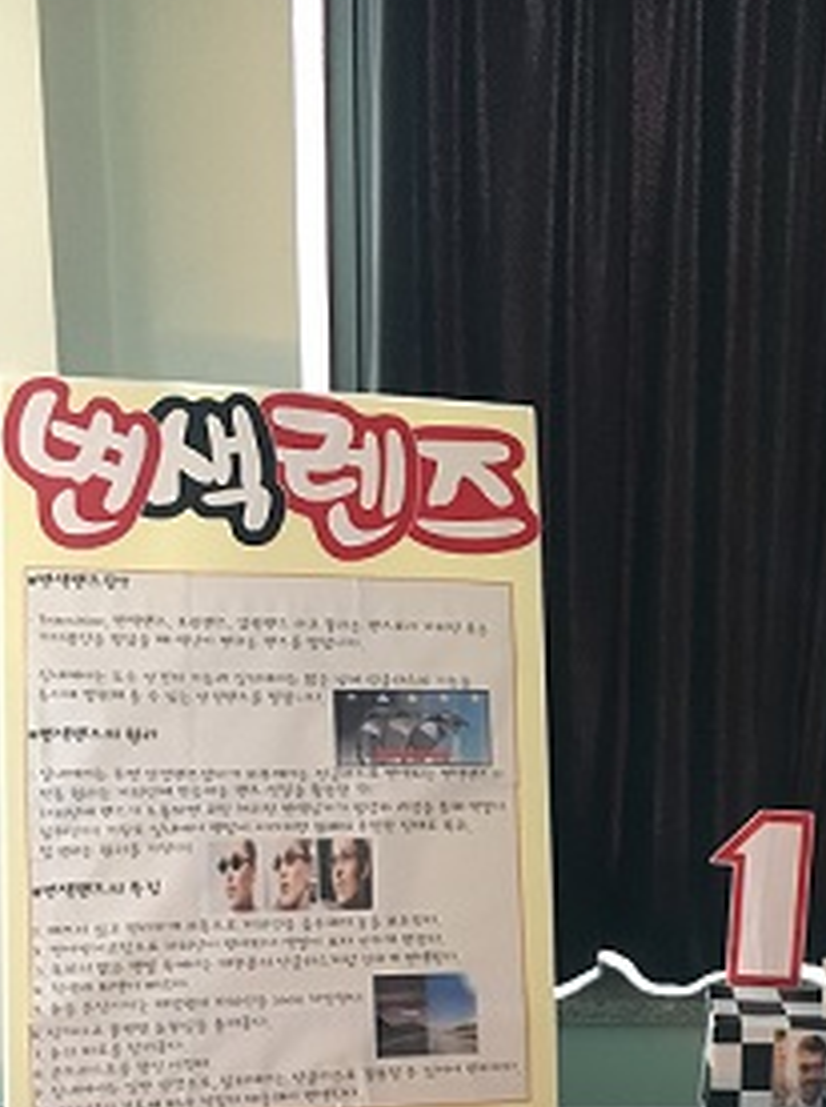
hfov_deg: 28.2
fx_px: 1628
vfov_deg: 36.1
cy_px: 908
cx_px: 587
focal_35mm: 51
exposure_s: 1/15
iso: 250
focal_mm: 4.15
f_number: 2.2
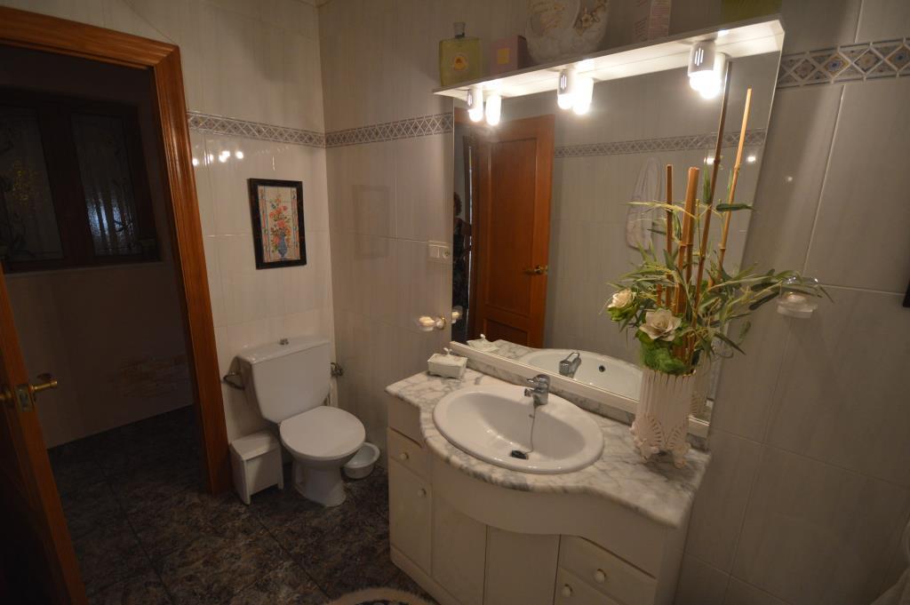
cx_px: 455
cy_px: 302
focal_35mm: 15
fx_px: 379
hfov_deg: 100.4
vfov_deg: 77.2
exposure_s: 1/60
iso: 720
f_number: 4
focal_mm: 10
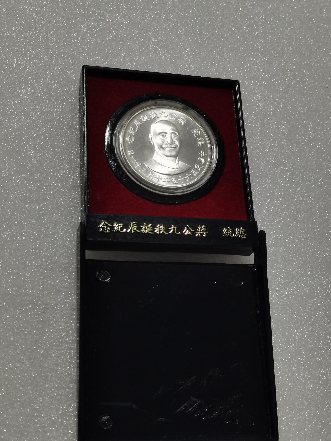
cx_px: 166
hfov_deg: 26.1
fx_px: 714
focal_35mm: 56
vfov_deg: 34.3
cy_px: 220
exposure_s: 1/124
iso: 50
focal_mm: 5.58
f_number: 1.8
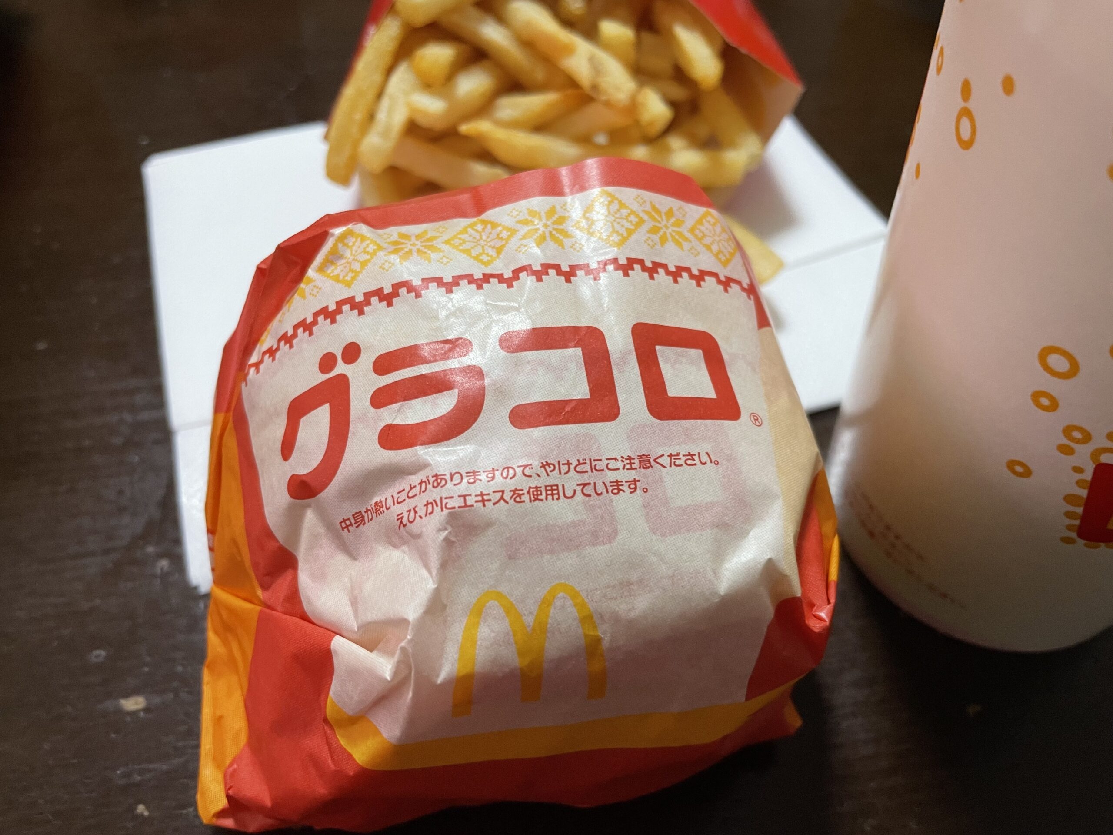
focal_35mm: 26
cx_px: 556
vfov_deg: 53.1
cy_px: 418
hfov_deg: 67.3
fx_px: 836
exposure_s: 1/50
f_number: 1.6
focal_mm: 4.2
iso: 100
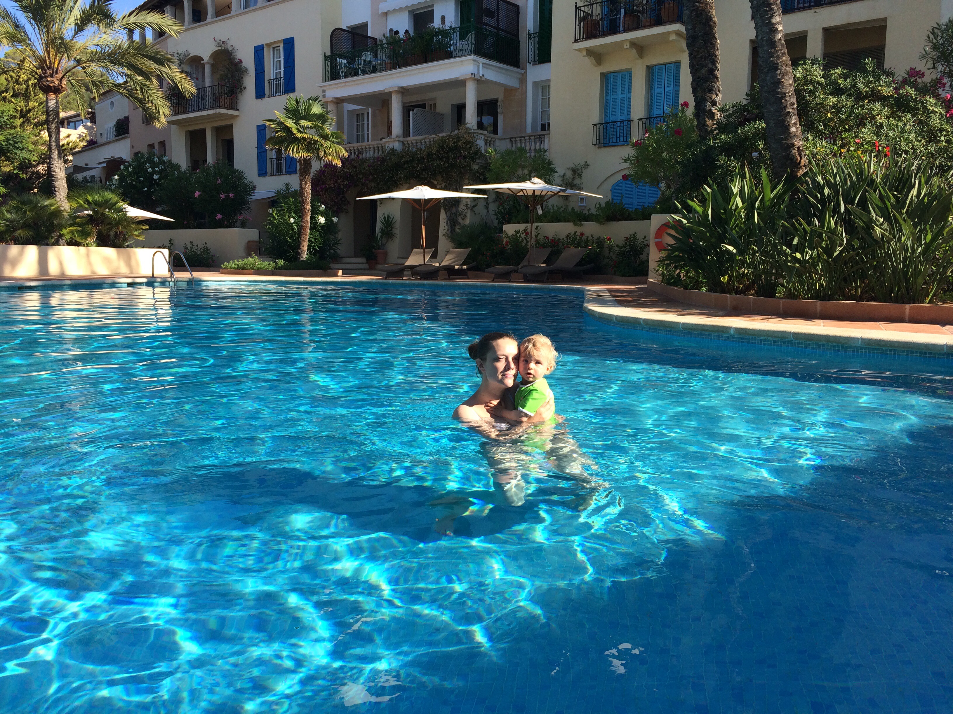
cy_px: 357
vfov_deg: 48.2
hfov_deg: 61.7
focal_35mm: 29
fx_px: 798
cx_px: 476
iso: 32
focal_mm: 4.15
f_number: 2.2
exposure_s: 1/1140
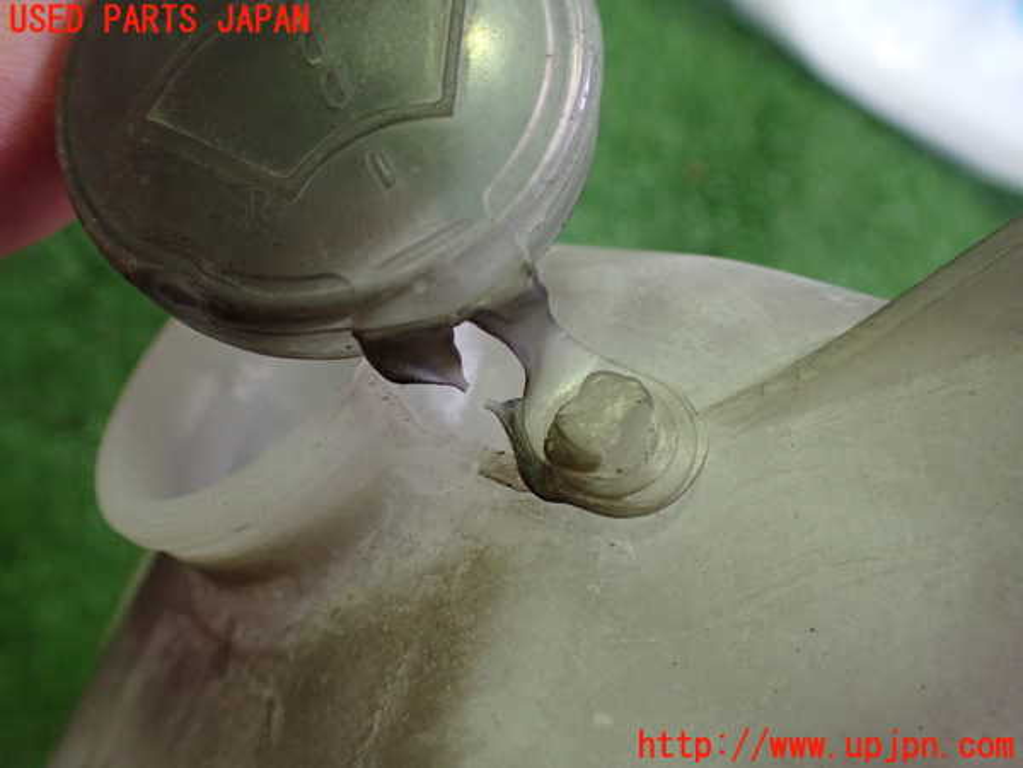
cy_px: 384
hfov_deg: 60.0
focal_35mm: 30
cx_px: 512
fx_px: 887
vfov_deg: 46.8
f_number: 2.3
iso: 800
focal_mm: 5.4
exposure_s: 1/100
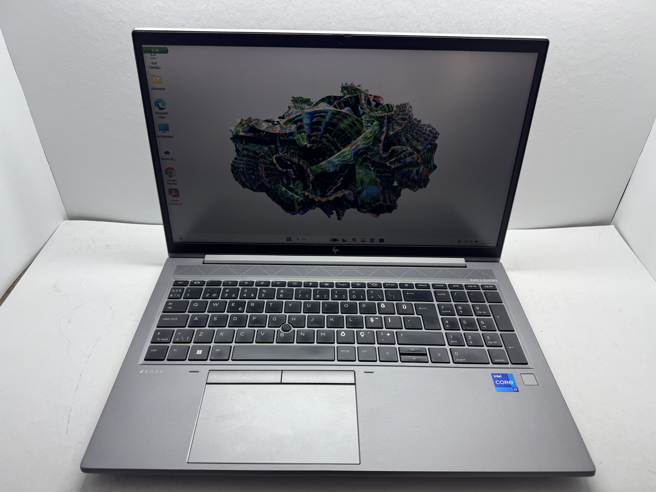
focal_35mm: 24
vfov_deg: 56.8
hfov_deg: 71.6
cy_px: 246
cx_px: 328
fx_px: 455
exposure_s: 1/350
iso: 80
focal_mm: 6.76
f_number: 1.78
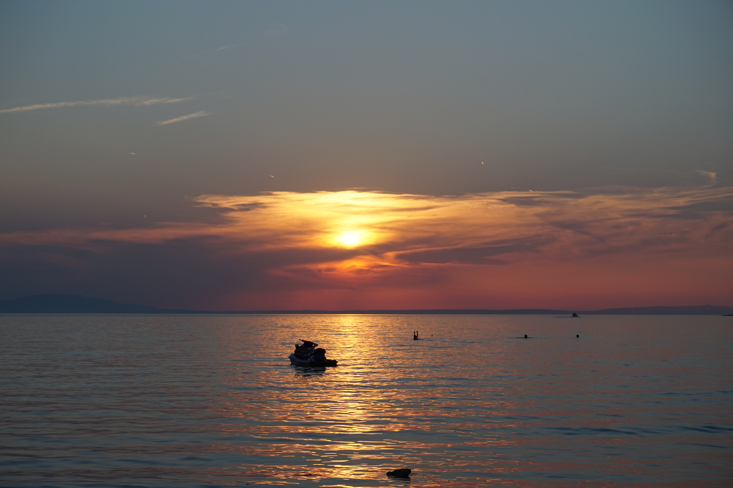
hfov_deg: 27.0
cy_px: 244
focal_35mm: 75
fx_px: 1526
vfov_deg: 18.2
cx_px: 366
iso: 100
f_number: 9
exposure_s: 1/200
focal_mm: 50
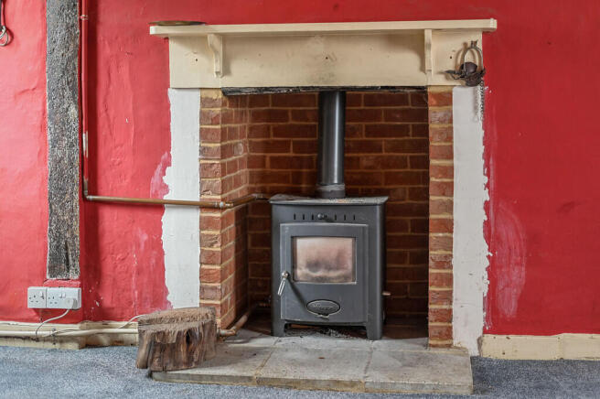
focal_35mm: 50
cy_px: 200
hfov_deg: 39.6
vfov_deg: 26.9
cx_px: 300
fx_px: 832
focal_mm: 50
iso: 400
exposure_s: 1.6
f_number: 1.8
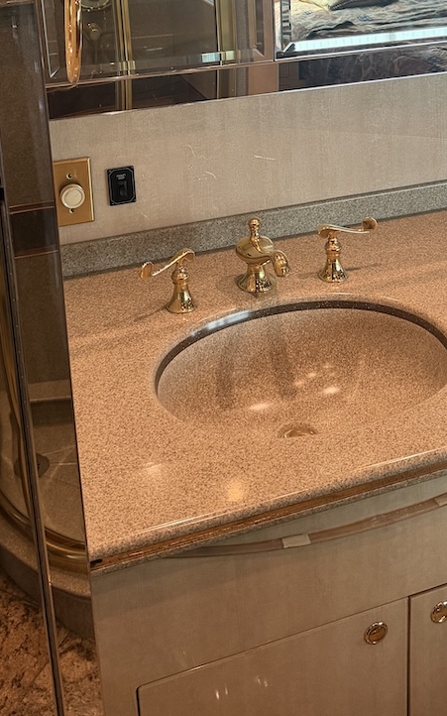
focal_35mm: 47
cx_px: 308
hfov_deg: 27.2
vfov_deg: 40.2
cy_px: 103
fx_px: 916
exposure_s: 1/60
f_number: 1.78
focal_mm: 6.76
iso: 400
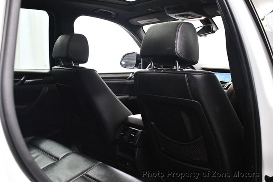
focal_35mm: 36
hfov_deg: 53.1
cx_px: 136
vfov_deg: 36.9
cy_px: 91
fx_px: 273
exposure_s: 1/60
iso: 3600
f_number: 3.5
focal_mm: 18
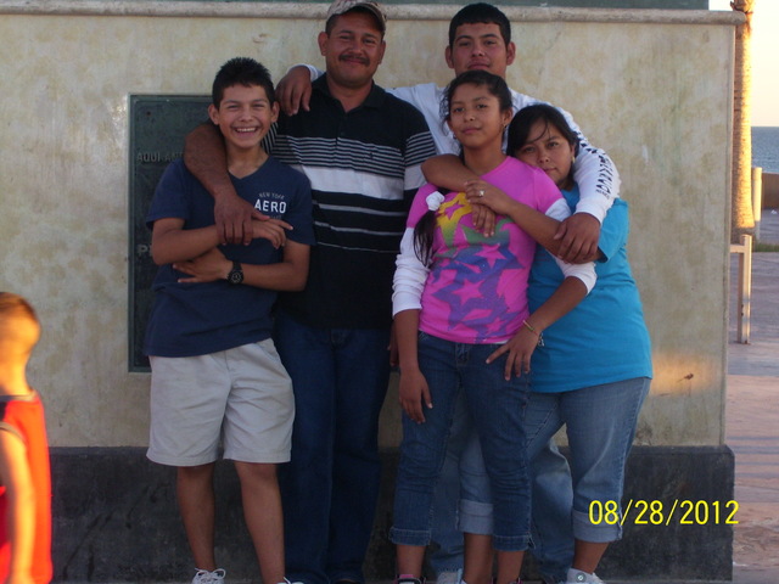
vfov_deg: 13.3
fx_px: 2498
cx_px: 390
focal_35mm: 111
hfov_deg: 17.7
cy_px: 292
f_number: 4.6
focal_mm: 18
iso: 125
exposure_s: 1/90
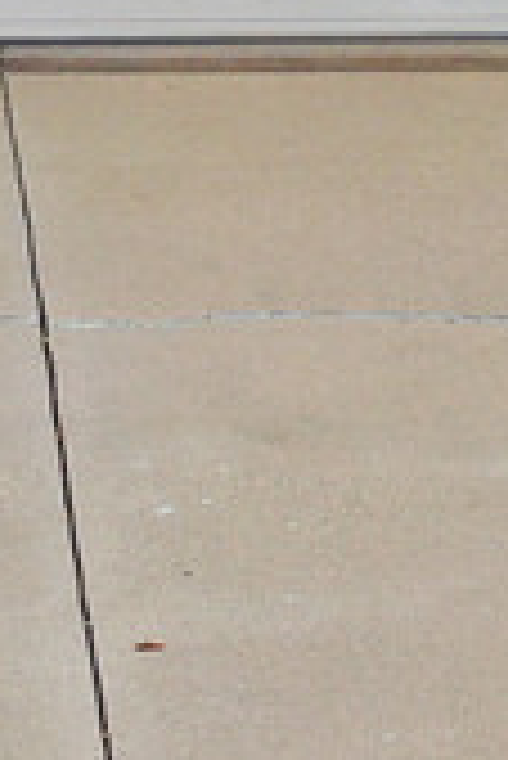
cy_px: -836
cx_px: 607
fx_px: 5661
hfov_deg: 5.1
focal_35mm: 268
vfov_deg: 7.3
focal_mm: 10.26
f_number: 2.8
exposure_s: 1/400
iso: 100
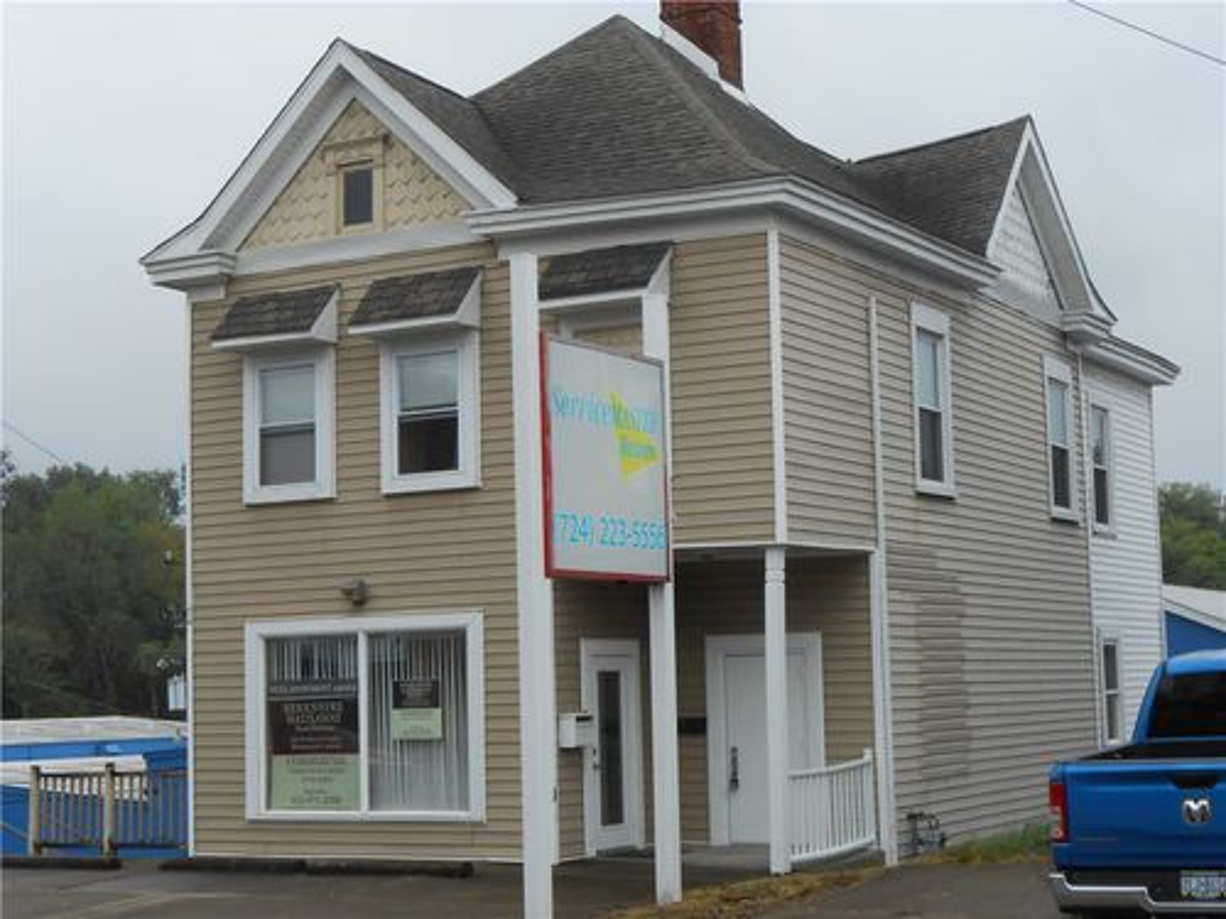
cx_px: 613
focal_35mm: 63
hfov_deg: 30.7
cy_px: 460
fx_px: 2231
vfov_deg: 23.3
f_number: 5.6
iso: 80
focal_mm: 11.3
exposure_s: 1/200
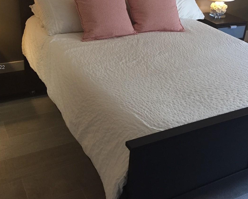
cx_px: 118
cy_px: 68
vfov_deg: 34.6
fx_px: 316
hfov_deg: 42.9
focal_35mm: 43
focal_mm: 4.15
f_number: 2.2
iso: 160
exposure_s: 1/30
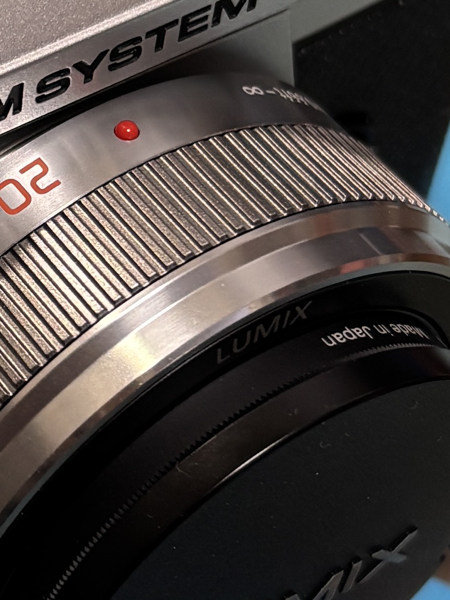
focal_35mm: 123
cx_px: -129
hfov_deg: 11.7
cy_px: 258
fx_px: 2131
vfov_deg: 16.0
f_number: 1.6
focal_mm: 5.96
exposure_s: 1/50
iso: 200
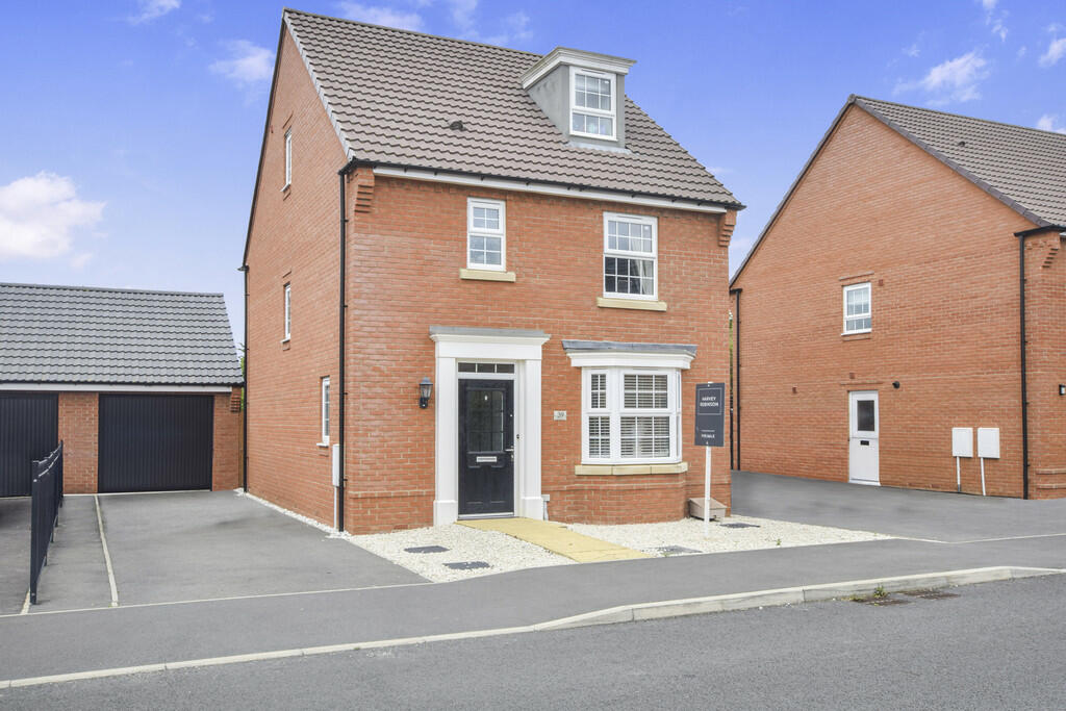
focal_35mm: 30
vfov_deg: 43.6
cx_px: 533
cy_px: 356
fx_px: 888
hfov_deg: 61.9
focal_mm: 20
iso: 100
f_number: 14
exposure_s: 1/30
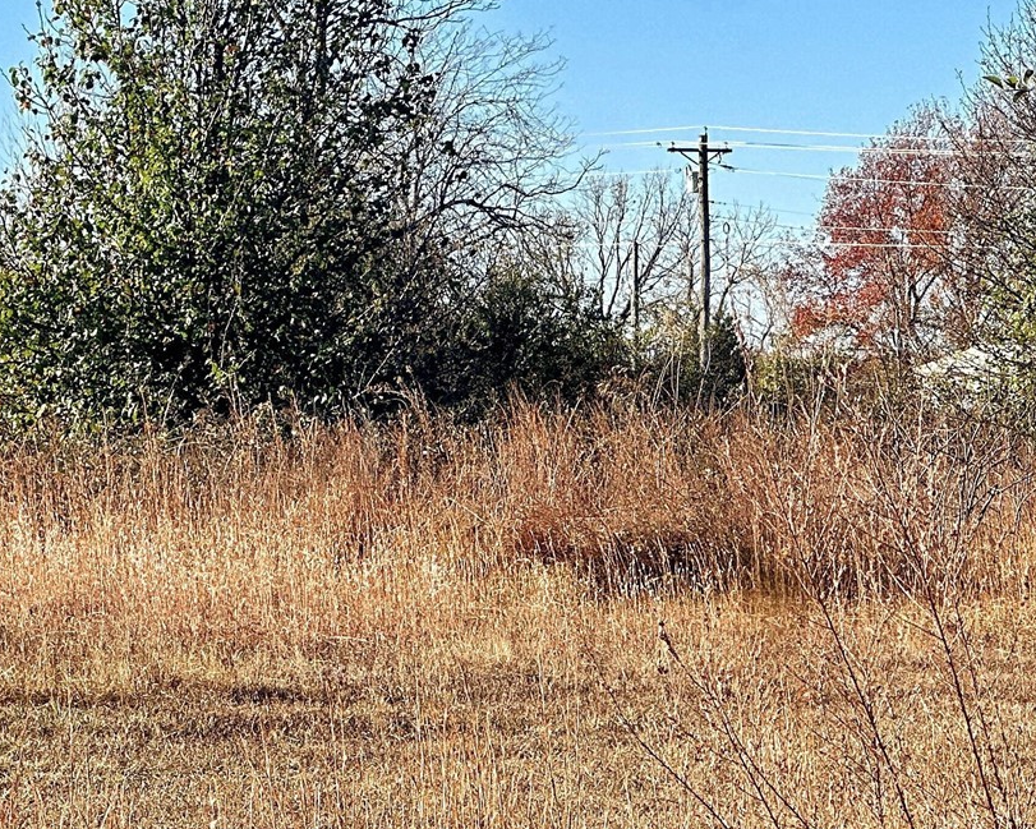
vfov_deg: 8.7
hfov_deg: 10.8
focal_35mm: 178
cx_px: 351
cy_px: 746
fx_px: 5458
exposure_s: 1/352
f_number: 2.8
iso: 32
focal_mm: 9
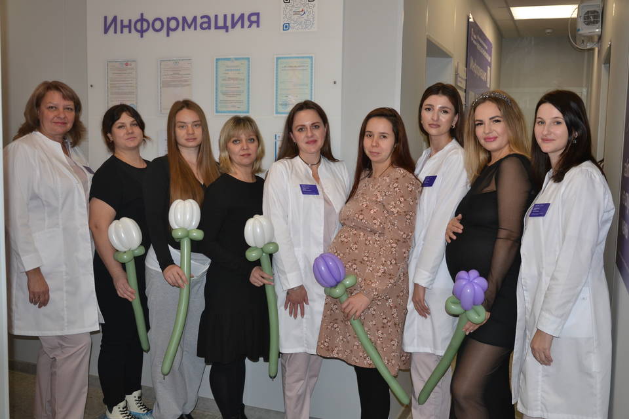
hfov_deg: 53.1
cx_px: 314
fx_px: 629
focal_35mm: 36
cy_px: 210
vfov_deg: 36.9
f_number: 4.5
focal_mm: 24
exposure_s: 1/200
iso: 400
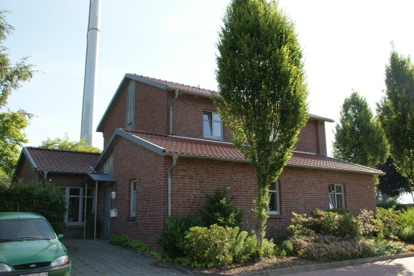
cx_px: 207
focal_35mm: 33
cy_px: 138
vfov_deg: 40.0
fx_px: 379
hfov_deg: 57.2
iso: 100
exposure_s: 1/80
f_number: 8
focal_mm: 22
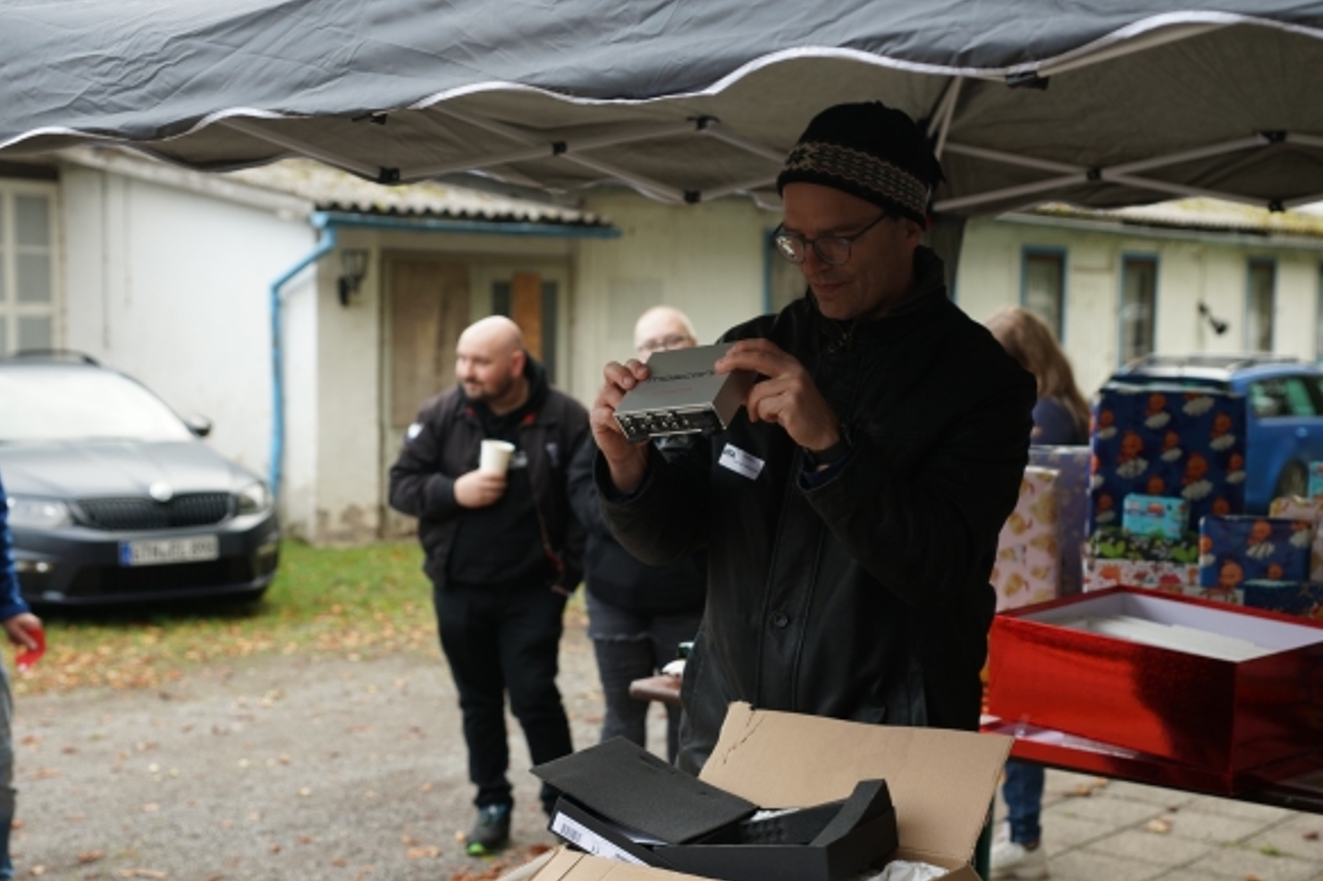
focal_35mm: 60
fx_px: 2204
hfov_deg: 33.4
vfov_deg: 22.6
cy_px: 486
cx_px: 681
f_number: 4
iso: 400
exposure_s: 1/200
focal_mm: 50
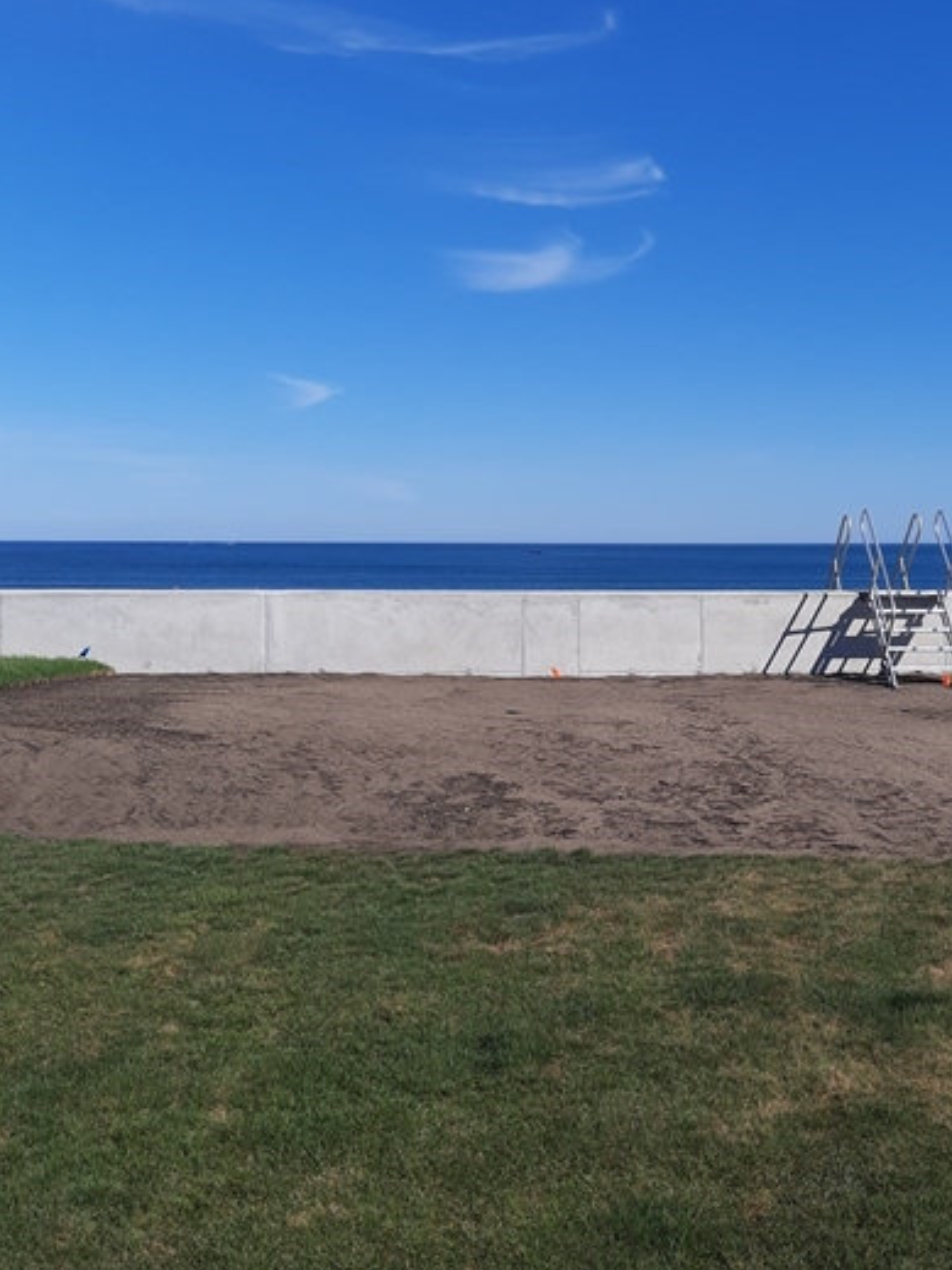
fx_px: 1357
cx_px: 678
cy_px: 739
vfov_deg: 49.9
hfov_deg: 38.0
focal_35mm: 37
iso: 32
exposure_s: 1/1019
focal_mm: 4.6
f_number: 2
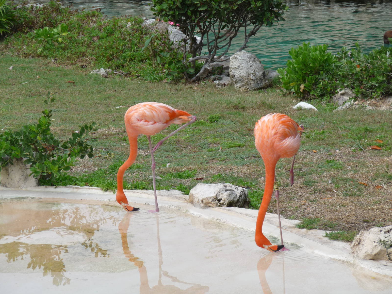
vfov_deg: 7.8
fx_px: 2152
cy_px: 147
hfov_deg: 10.4
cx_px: 196
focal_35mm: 190
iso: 100
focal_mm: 32.3
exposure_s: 1/320
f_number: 4.8
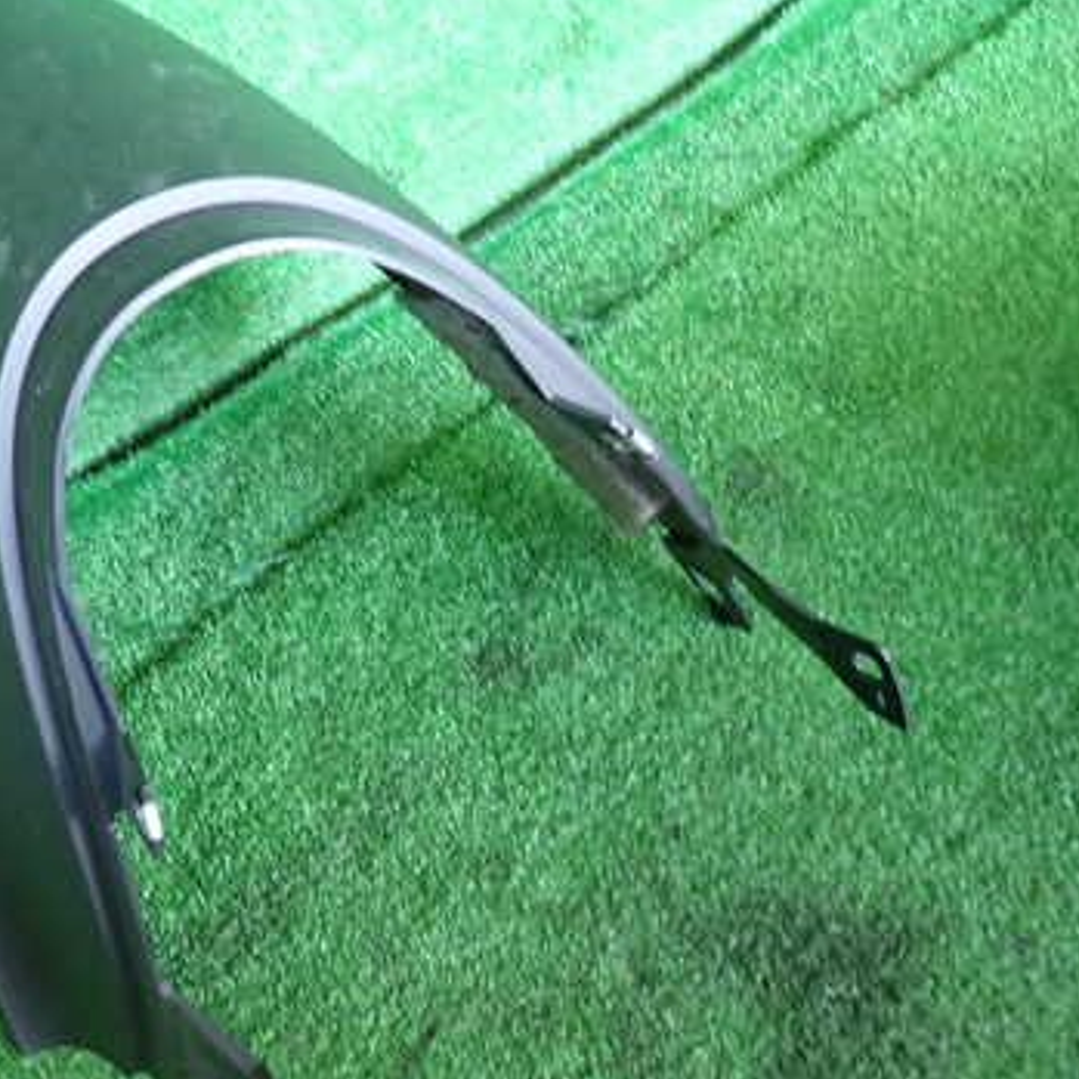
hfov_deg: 42.0
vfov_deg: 43.9
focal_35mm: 38
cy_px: 541
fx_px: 1340
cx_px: 226
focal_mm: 4.5
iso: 320
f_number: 2
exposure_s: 1/30
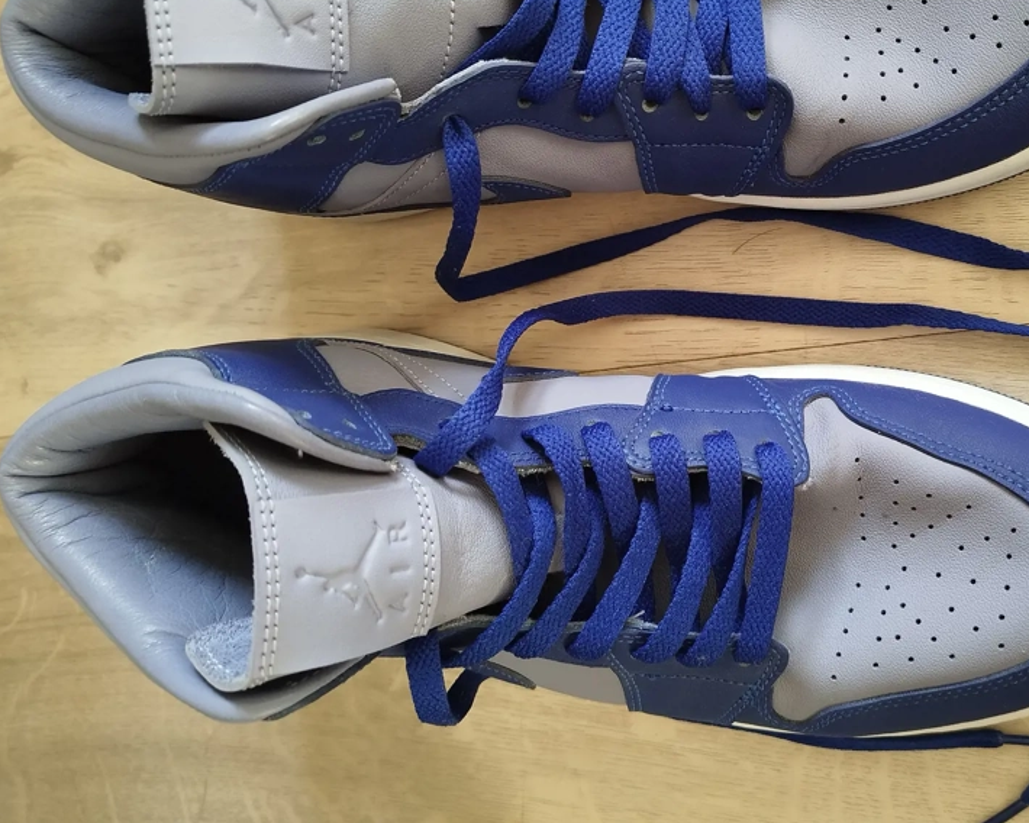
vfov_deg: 44.1
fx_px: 1005
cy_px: 301
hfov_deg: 53.6
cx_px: 643
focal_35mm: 33
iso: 125
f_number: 1.7
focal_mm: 5.31
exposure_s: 1/33
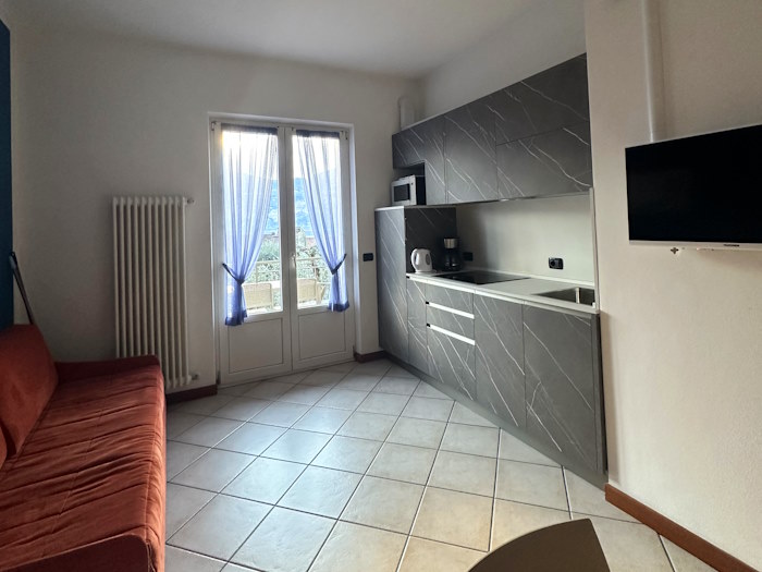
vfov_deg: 85.7
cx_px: 381
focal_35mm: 14
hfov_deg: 102.1
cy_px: 286
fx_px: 308
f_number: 2.2
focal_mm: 2.22
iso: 320
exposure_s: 1/100
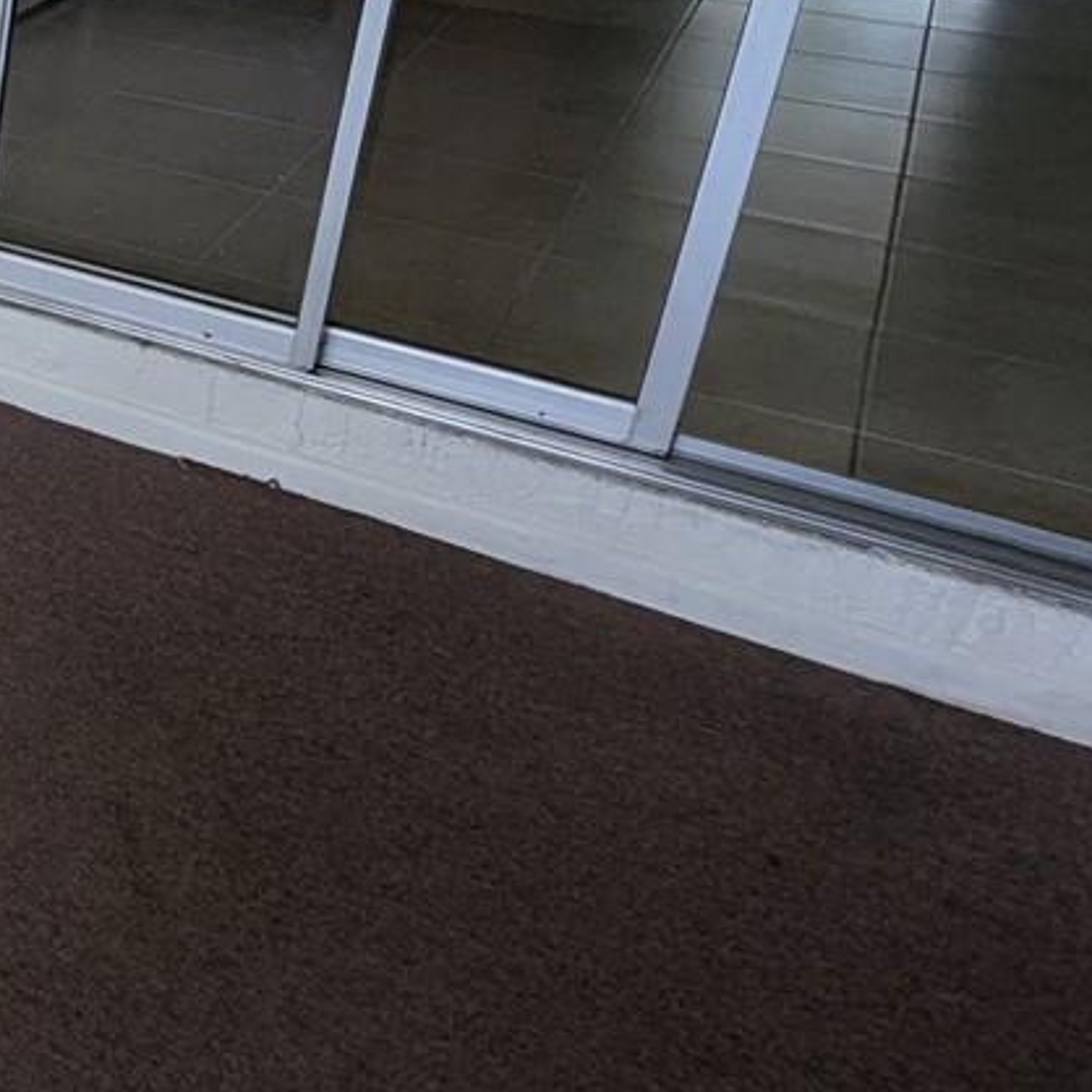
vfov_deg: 36.0
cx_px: -742
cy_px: 112
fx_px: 1570
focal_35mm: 44
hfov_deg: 24.1
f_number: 2.2
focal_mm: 1.95
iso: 45
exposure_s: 1/85.1
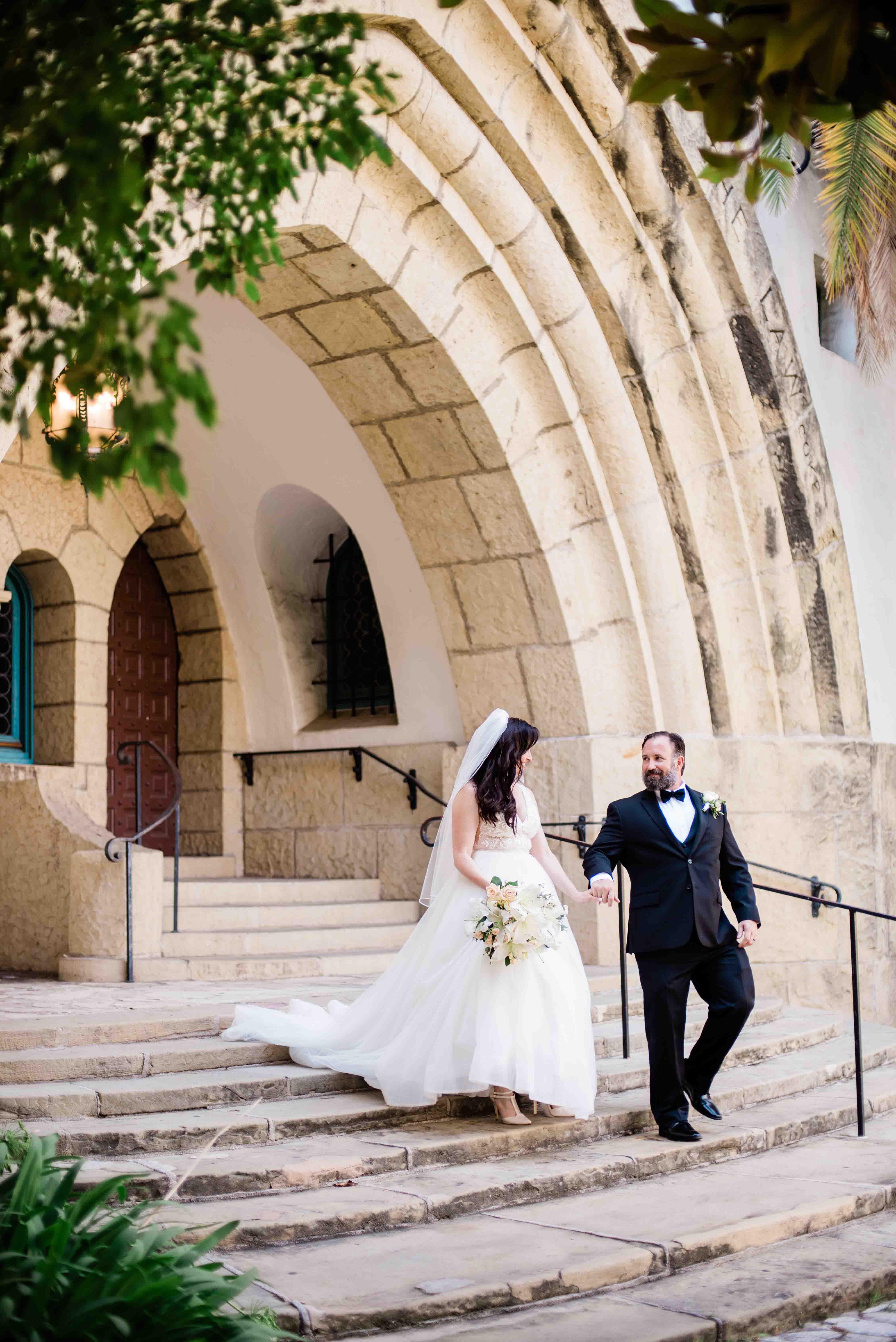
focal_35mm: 50
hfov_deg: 27.0
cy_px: 671
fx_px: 1865
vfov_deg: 39.6
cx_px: 448
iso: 200
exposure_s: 1/320
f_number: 2
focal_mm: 50
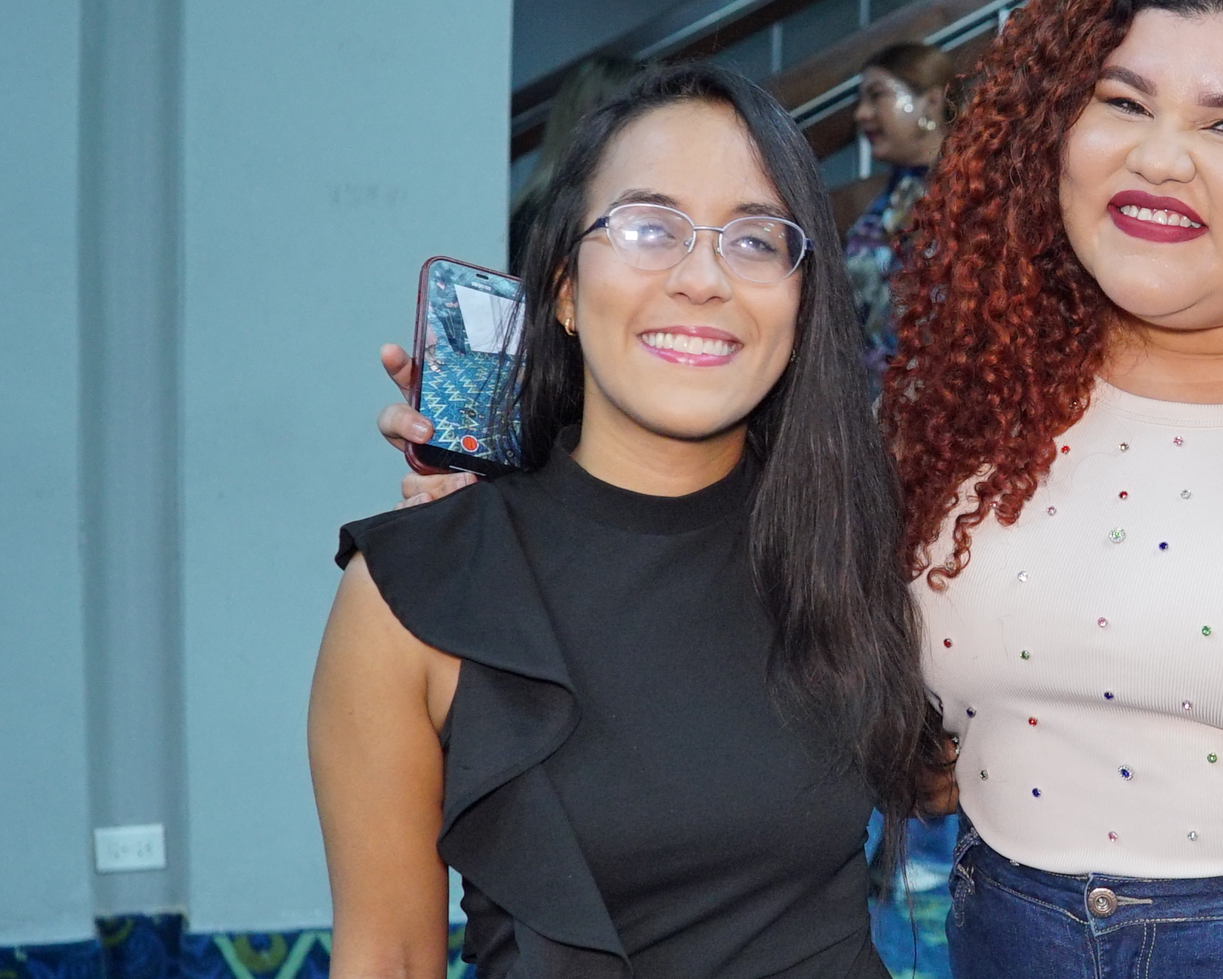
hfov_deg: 26.2
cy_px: 484
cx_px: 1006
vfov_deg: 21.6
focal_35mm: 71
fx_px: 2570
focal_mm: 30
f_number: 3.5
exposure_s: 1/100
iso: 1600
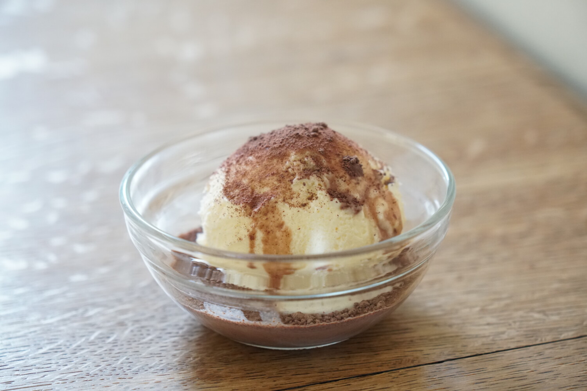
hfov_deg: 19.5
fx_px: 1712
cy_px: 196
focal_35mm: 105
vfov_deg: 13.0
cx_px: 294
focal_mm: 70
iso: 2000
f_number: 4
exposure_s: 1/25
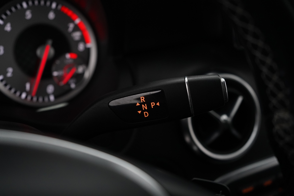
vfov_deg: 34.2
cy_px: 98
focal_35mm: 39
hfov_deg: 49.6
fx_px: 318
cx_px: 147
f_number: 4
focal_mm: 39
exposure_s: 1/60
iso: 4000
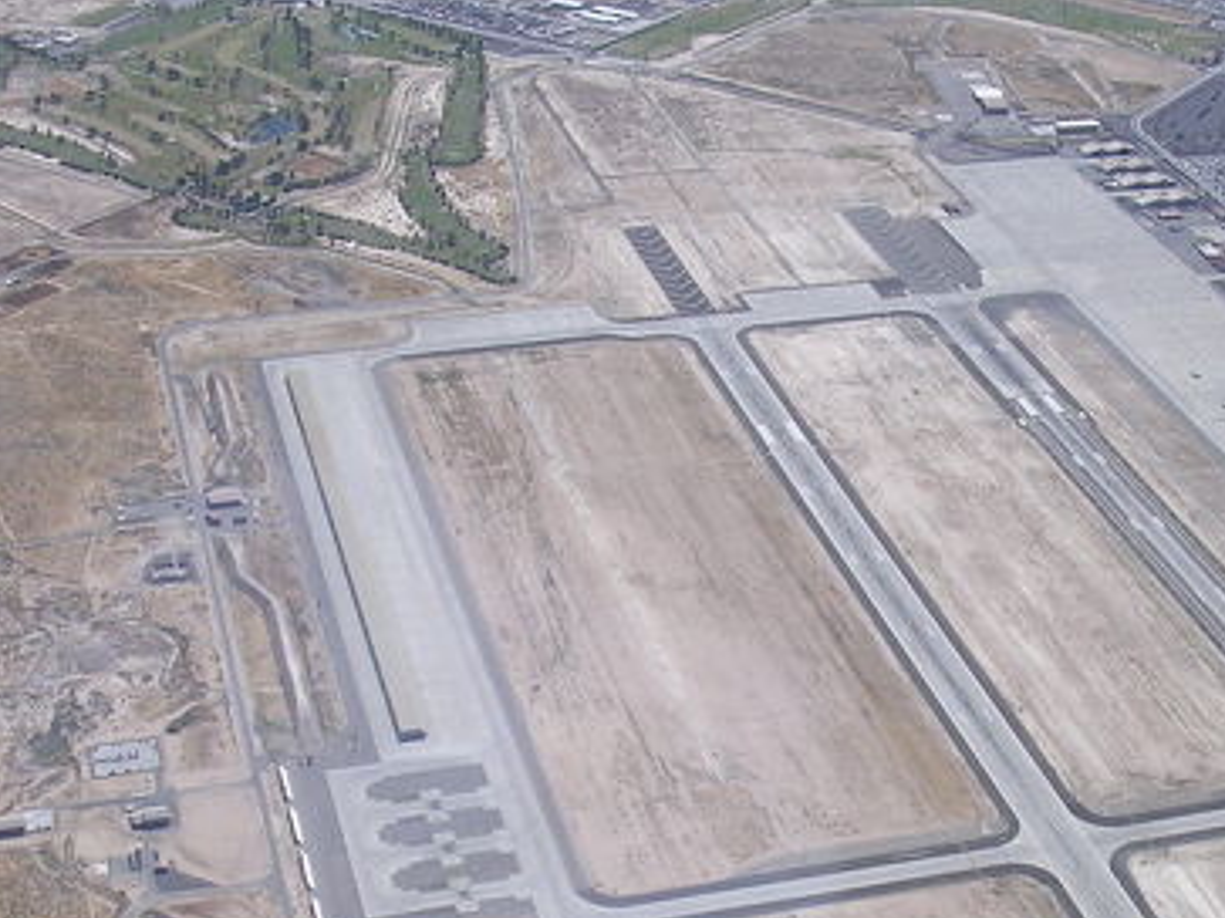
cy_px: 629
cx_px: 823
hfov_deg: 28.4
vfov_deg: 21.5
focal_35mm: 68
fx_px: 2406
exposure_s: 1/385
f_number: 5.6
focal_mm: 5.8
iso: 100
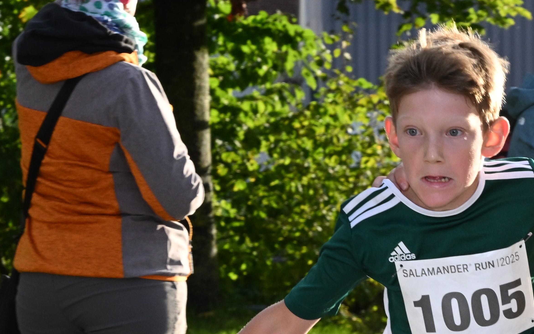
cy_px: 393
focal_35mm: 311
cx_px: 607
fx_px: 4526
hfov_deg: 6.7
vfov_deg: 4.2
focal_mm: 89
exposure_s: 1/640
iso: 1000
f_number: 10
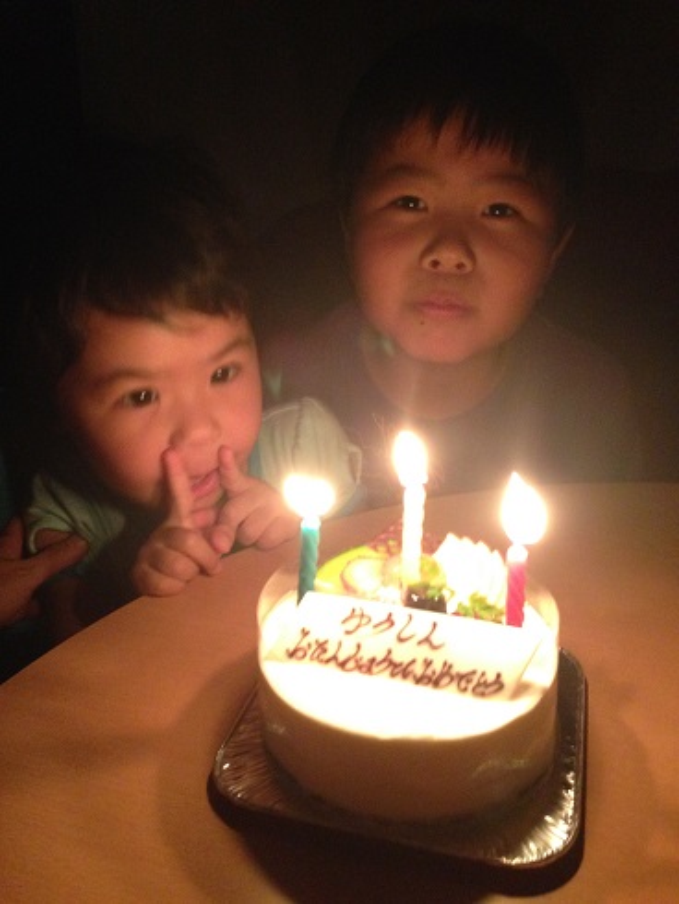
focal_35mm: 33
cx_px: 340
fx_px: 862
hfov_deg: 43.0
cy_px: 452
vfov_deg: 55.3
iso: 400
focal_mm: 4.12
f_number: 2.4
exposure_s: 1/15
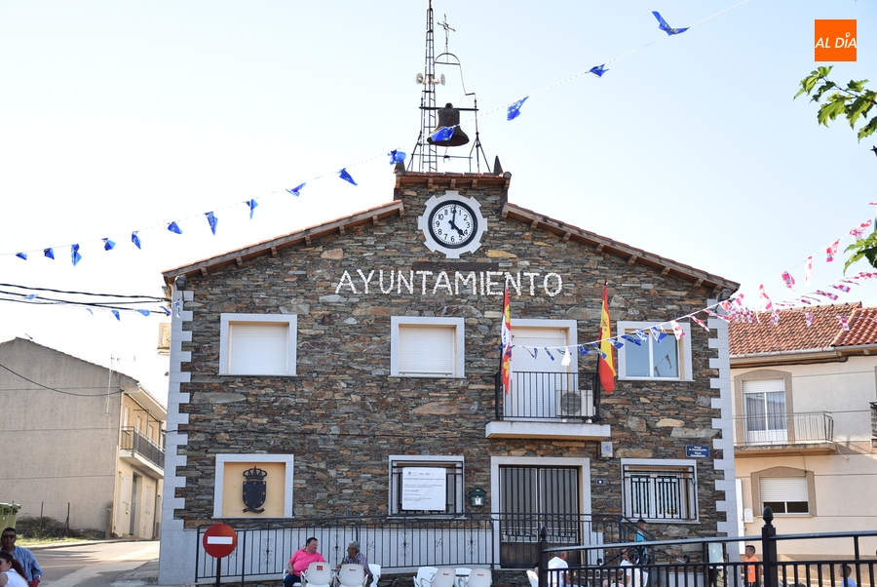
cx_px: 438
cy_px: 294
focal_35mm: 60
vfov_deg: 22.7
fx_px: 1463
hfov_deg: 33.4
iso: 100
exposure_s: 1/160
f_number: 4.5
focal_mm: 40
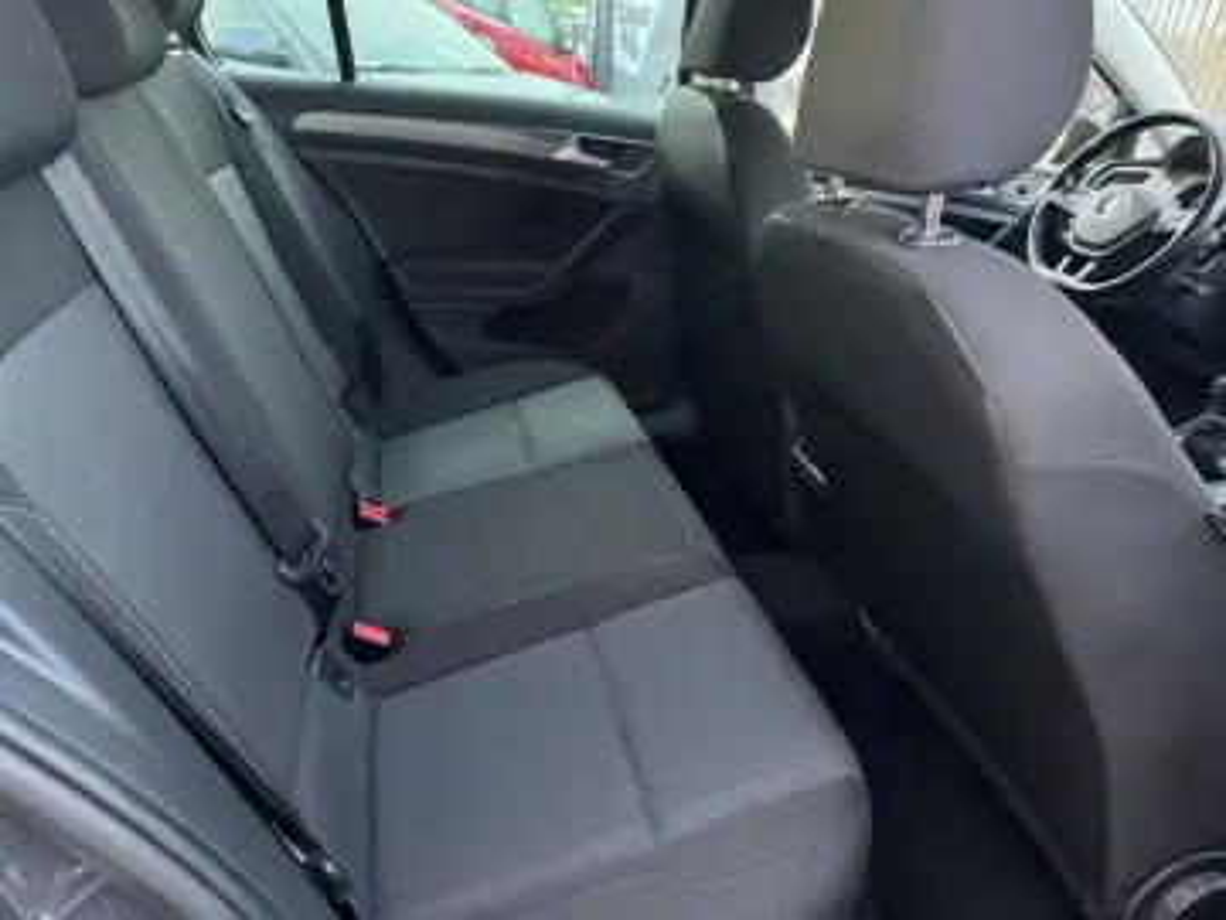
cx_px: 613
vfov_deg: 56.8
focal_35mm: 24
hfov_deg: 71.6
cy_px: 460
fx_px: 850
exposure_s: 1/60
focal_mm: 6.76
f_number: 1.78
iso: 800
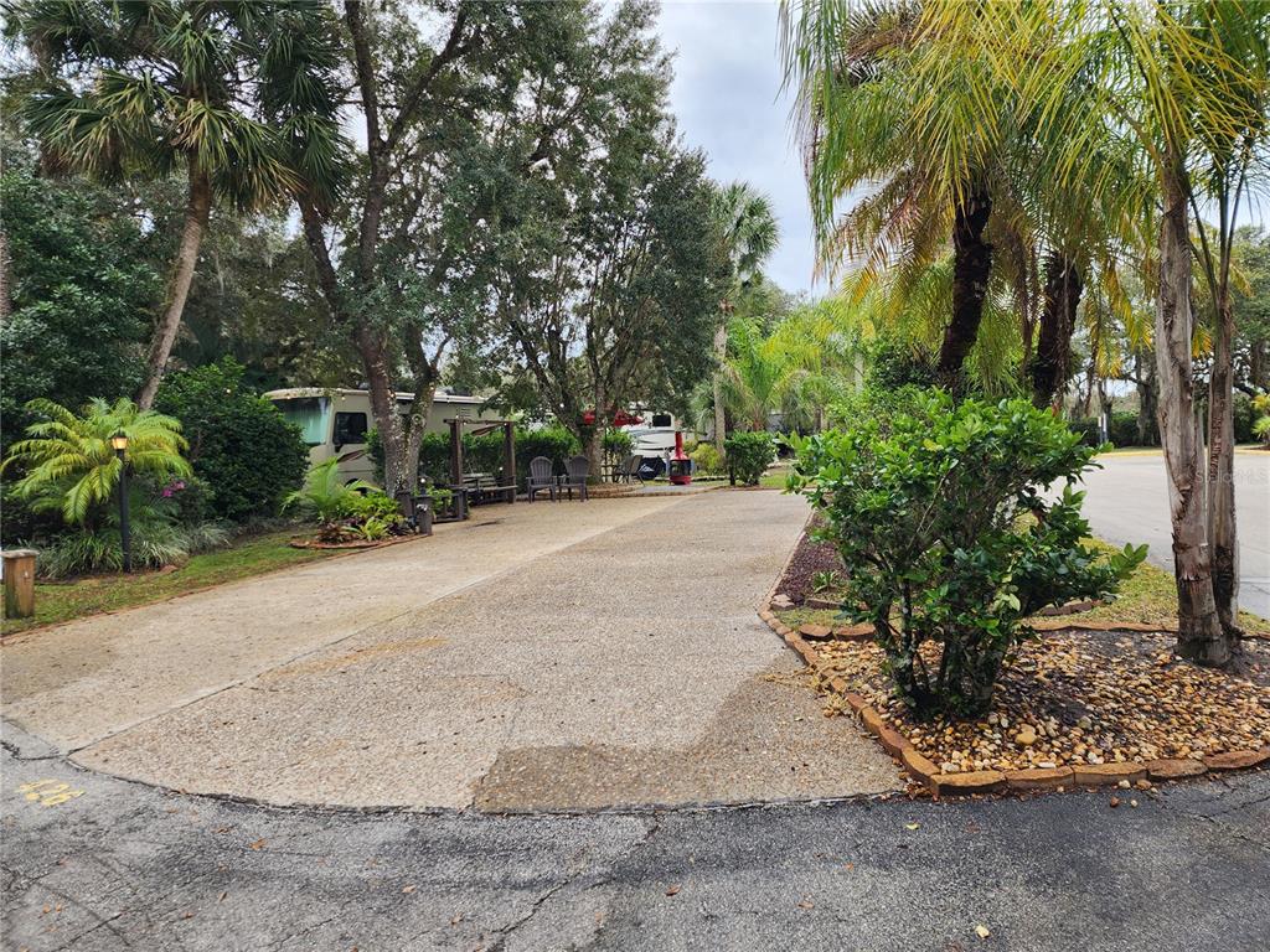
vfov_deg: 58.9
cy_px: 476
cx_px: 635
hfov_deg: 73.9
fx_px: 844
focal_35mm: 23
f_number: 1.8
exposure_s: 1/211
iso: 12
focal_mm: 6.4
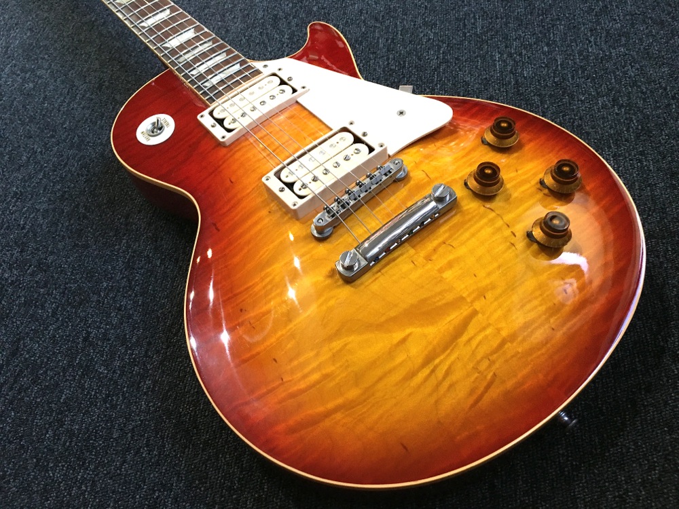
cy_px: 254
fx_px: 569
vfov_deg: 48.2
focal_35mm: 29
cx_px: 340
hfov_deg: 61.7
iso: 100
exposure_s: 1/30
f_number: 2.2
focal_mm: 4.15
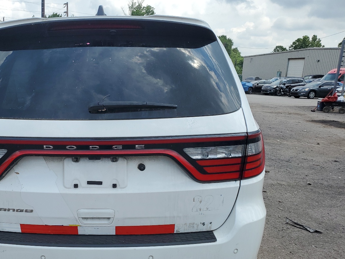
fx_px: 369
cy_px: 176
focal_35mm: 37
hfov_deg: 49.2
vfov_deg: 38.2
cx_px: 111
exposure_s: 1/2500
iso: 50
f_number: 1.5
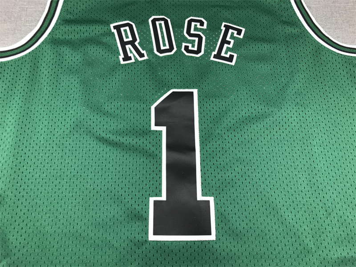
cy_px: 134
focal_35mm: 28
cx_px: 178
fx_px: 288
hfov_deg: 63.4
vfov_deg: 49.7
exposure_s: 1/50
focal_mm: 3.99
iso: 25
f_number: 1.8
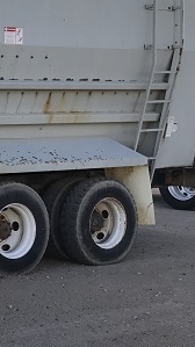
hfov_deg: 13.1
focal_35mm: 77
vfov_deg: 27.5
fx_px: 708
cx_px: -219
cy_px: 185
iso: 20
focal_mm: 3.99
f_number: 1.8
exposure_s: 1/929
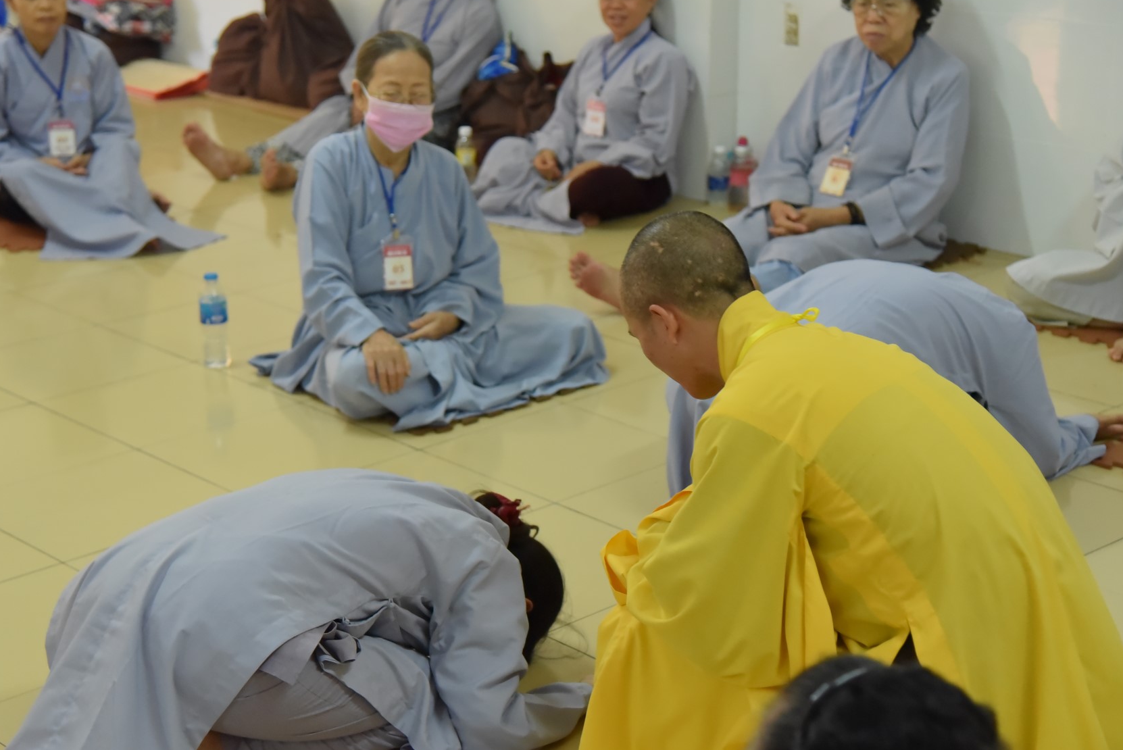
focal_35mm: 67
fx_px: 2091
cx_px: 533
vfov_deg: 20.3
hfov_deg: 30.1
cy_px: 380
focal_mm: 58
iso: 3200
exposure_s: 1/100
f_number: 4
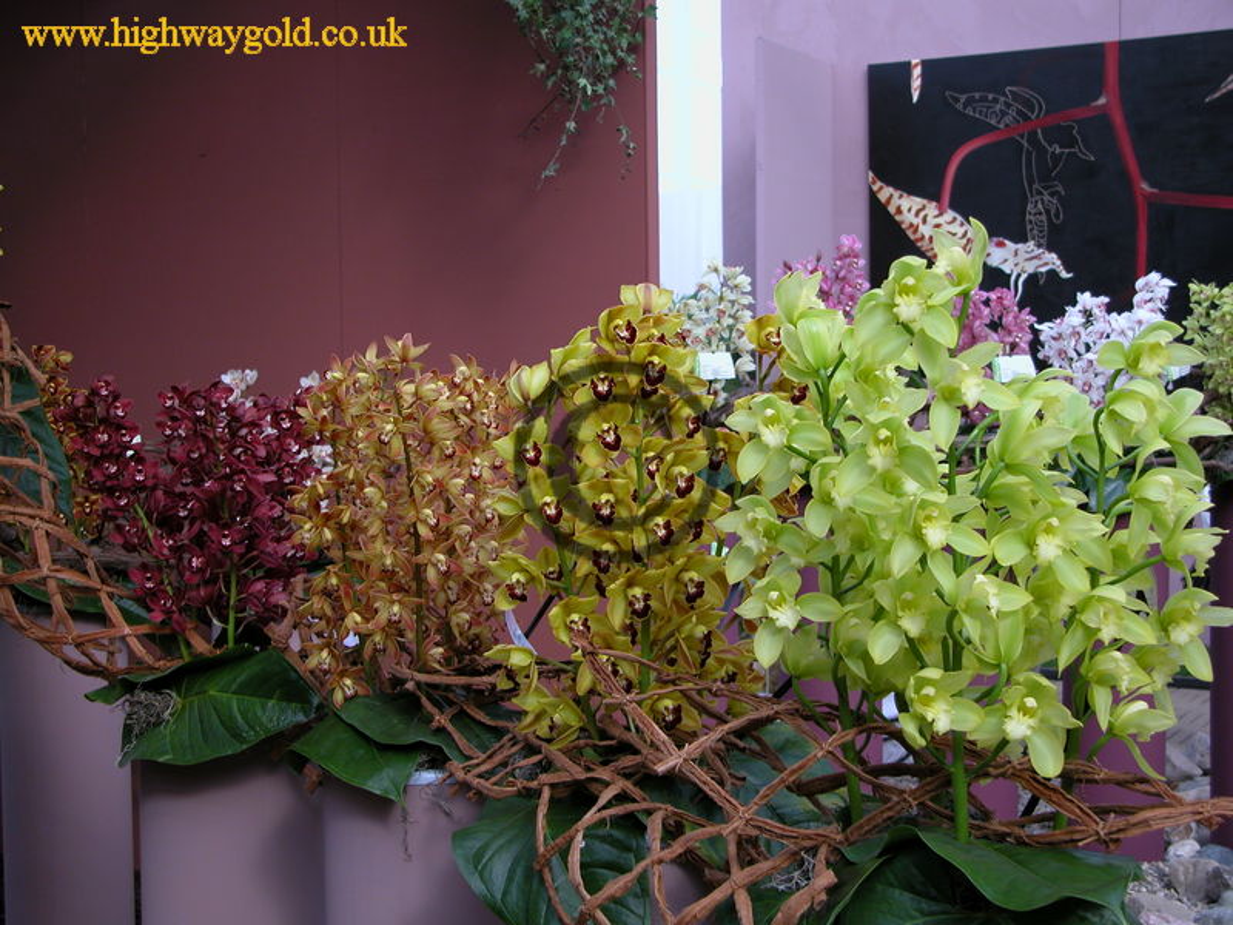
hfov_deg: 36.2
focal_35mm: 53
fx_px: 1888
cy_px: 462
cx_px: 616
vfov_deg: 27.5
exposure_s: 1/43.7
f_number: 3.1
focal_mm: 13.7
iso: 100
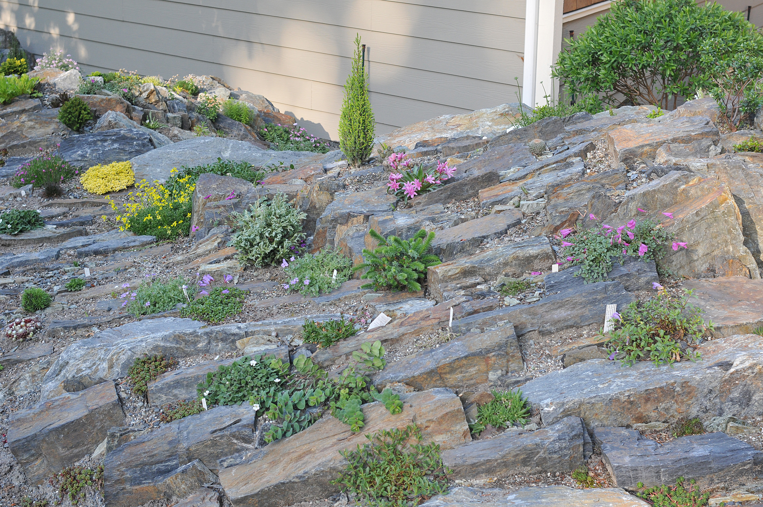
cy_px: 254
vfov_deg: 25.7
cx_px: 382
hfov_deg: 37.9
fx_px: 1111
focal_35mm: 52
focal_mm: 35
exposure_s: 1/100
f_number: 6.3
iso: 400
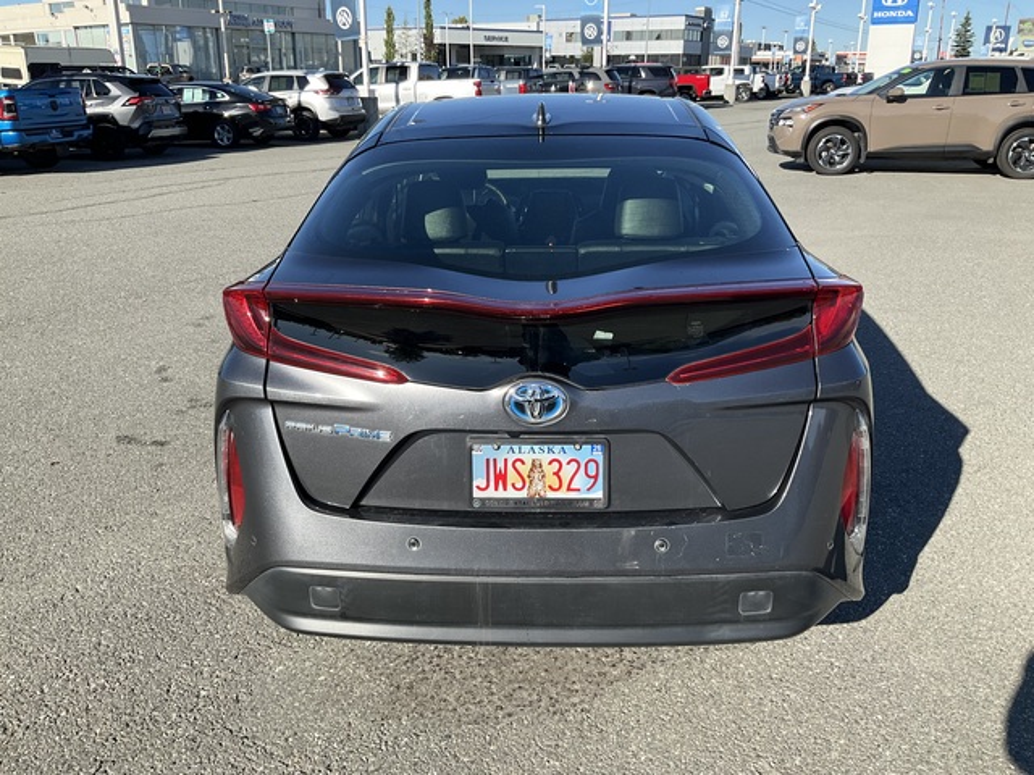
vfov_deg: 48.2
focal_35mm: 29
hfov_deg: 61.7
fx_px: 866
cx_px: 517
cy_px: 388
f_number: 1.8
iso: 25
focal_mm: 3
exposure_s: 1/1076
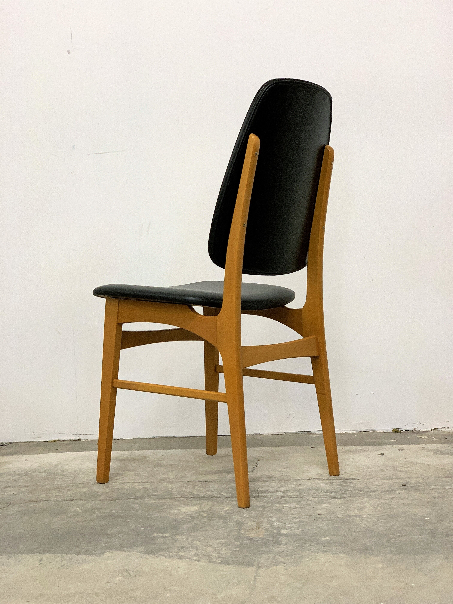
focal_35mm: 52
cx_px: 226
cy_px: 302
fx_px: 907
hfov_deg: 28.0
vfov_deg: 36.8
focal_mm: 6
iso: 160
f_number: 2.4
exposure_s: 1/50
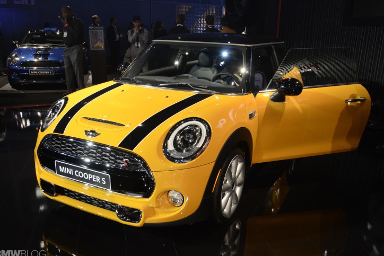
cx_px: 193
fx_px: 331
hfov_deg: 60.3
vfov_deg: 42.3
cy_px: 127
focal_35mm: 31
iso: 800
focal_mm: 20
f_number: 5.6
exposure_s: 1/80
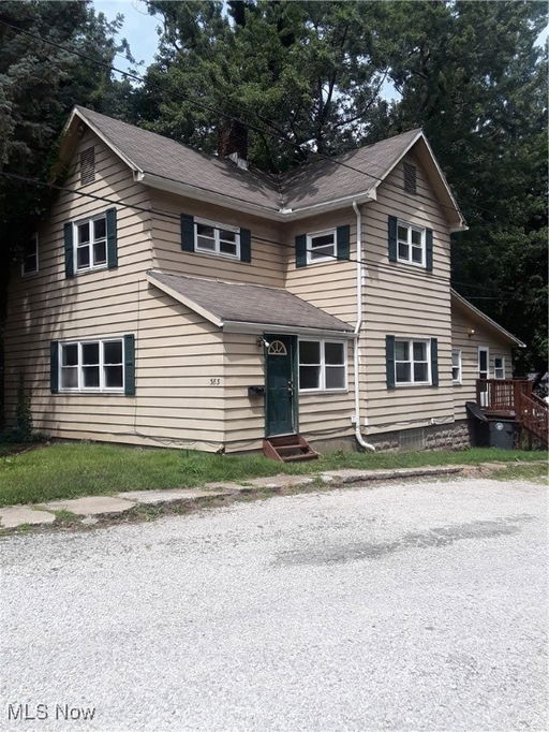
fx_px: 592
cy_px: 366
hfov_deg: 49.8
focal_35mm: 28
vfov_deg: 63.4
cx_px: 274
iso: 40
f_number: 1.9
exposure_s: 1/1052
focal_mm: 2.9
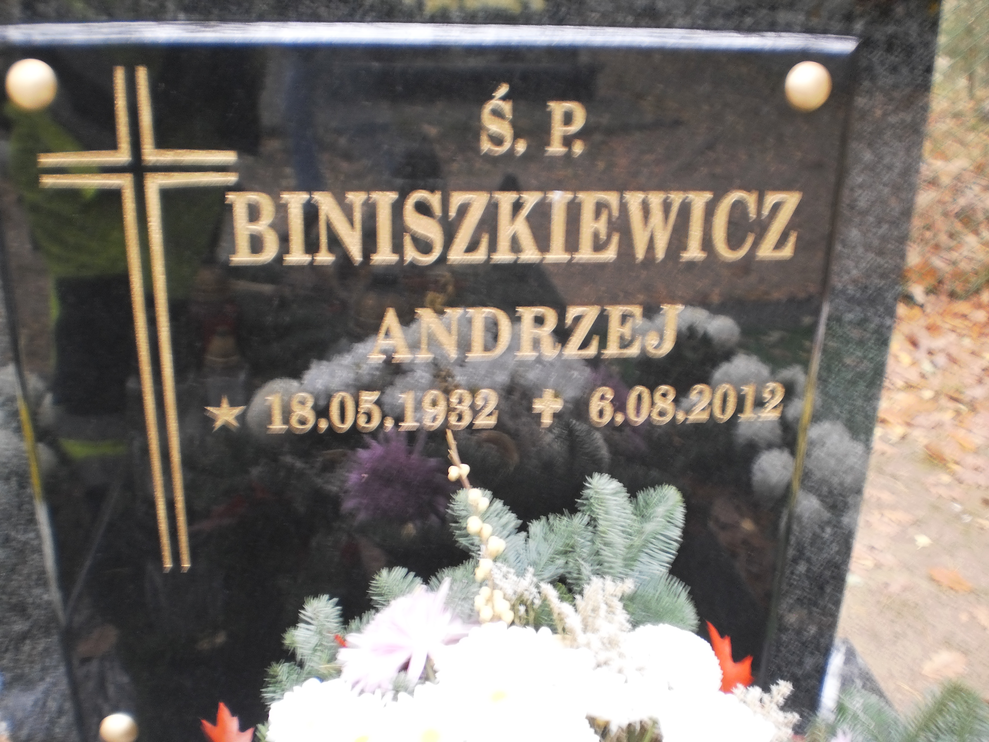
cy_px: 371
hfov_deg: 51.4
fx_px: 1029
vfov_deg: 39.7
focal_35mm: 36
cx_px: 494
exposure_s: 1/5
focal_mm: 6.3
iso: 125
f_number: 3.1
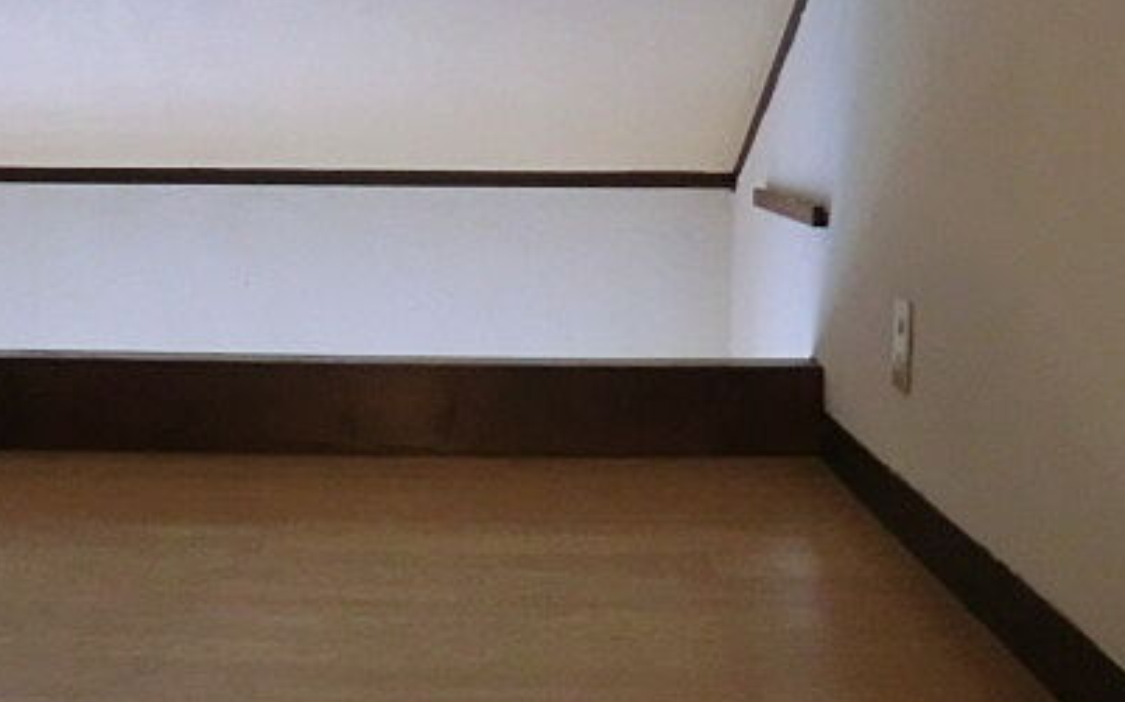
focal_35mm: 49
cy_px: 131
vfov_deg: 25.8
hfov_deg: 41.0
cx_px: 476
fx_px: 1502
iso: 800
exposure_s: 1/40
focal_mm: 5.2
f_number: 3.5
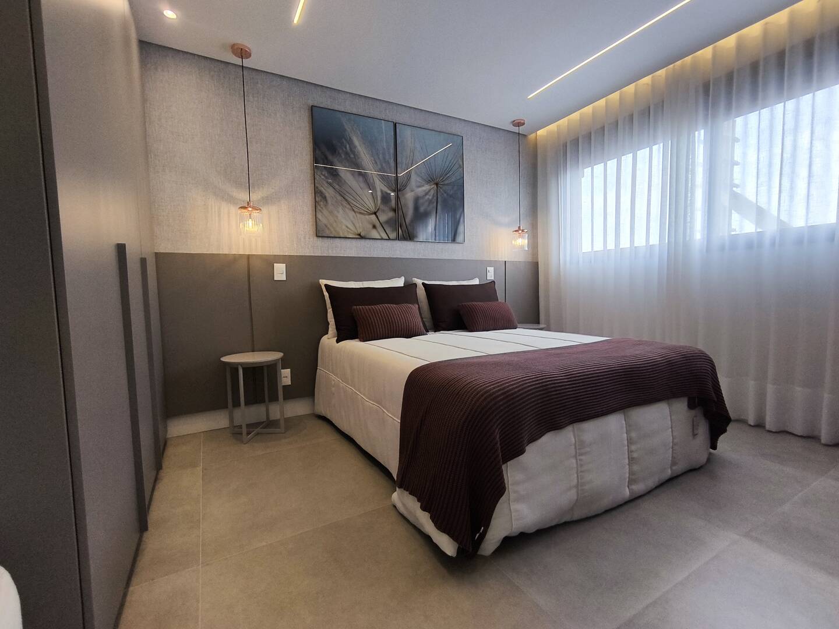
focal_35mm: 16
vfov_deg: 78.1
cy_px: 314
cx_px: 420
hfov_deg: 94.5
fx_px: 388
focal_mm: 1.65
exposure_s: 1/120
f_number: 2.2
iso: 100
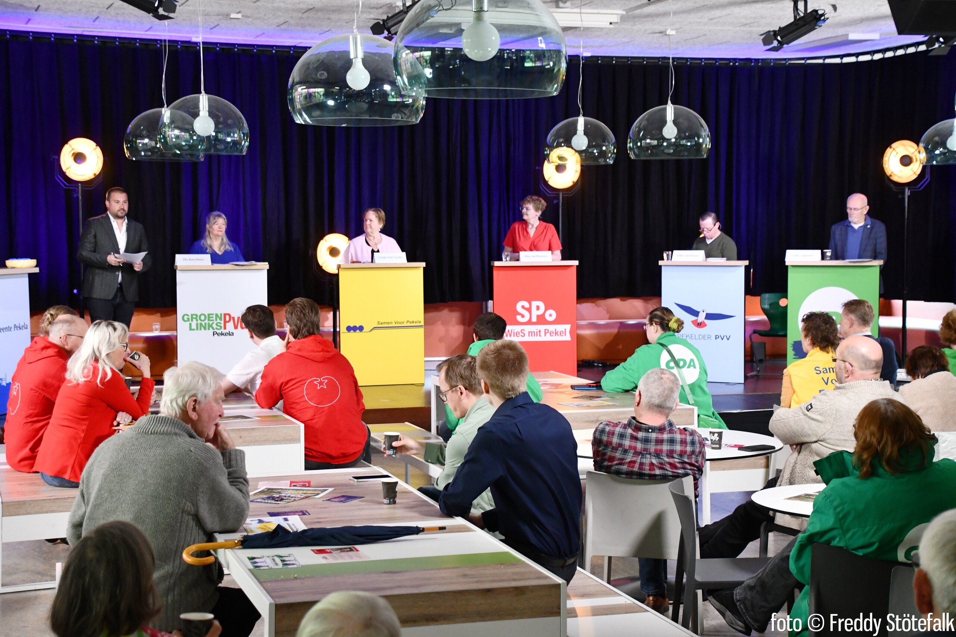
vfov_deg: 22.6
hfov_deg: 33.4
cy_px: 318
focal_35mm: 60
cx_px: 478
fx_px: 1593
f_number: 4.2
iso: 2800
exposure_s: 1/125
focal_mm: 40
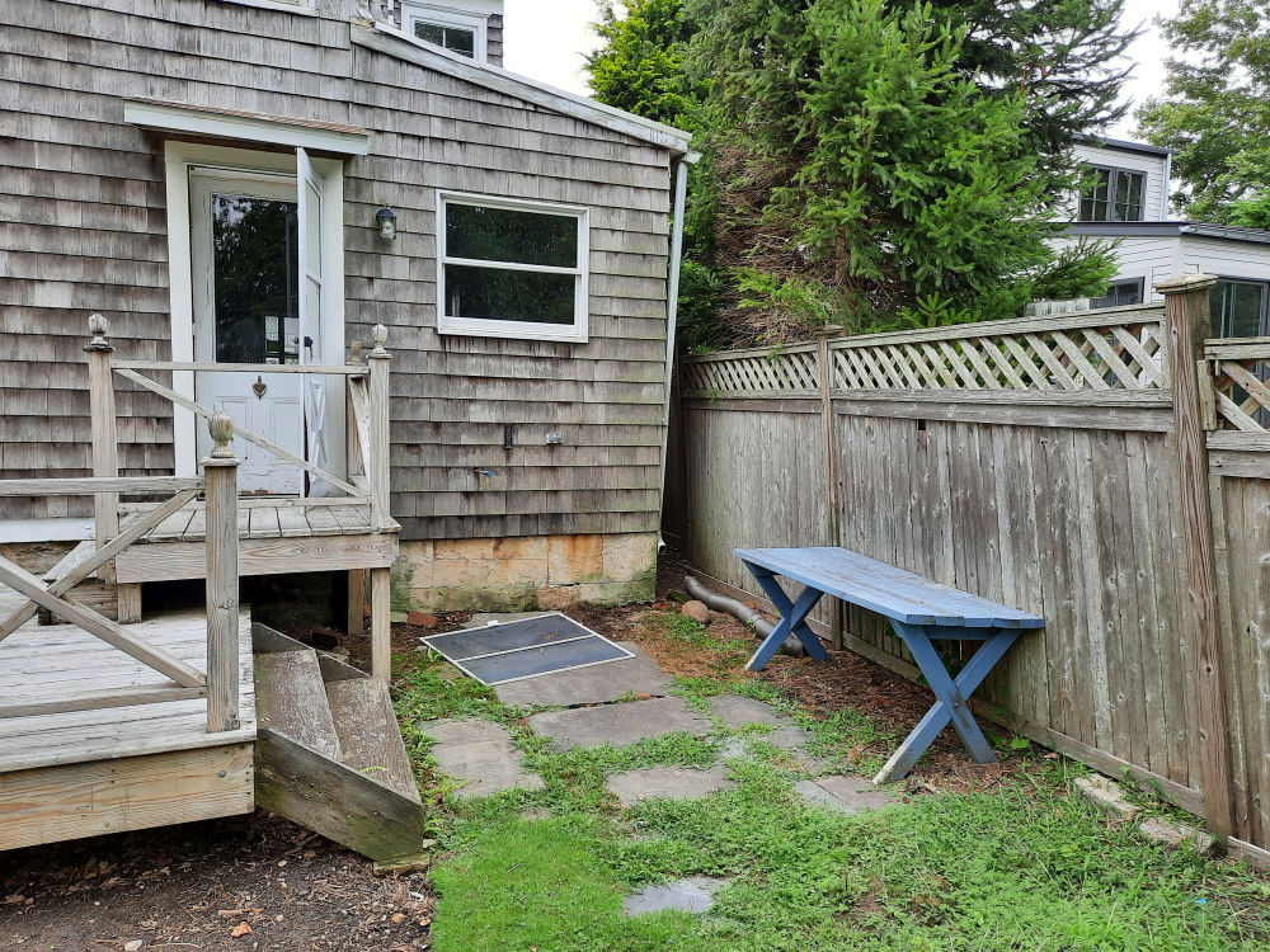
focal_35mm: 25
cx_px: 635
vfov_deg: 54.9
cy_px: 476
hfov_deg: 69.4
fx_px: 917
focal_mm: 4.6
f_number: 2
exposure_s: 1/120
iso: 32
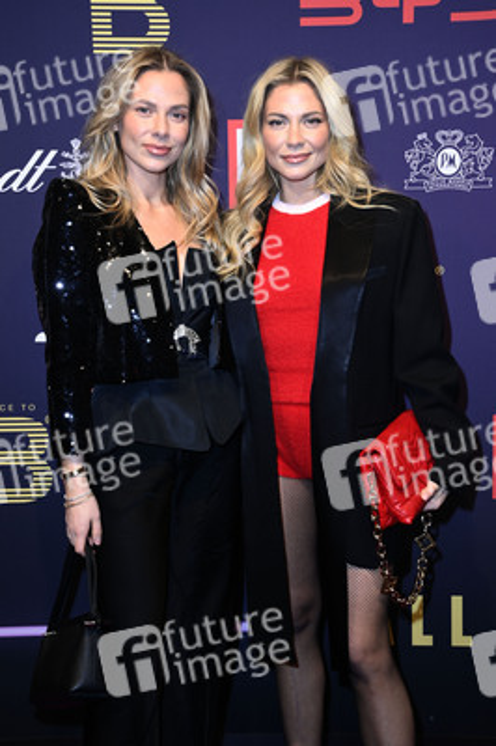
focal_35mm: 56
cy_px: 373
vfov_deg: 35.7
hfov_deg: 24.2
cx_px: 248
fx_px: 1159
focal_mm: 56
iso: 500
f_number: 6.3
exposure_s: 1/250
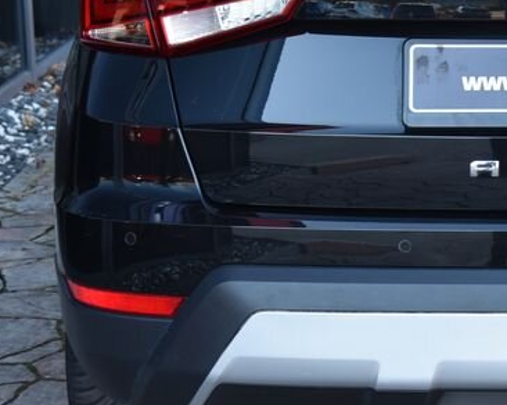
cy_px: 72
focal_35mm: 121
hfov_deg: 15.6
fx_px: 1814
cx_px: 533
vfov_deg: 12.7
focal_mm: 46
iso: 500
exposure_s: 1/100
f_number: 5
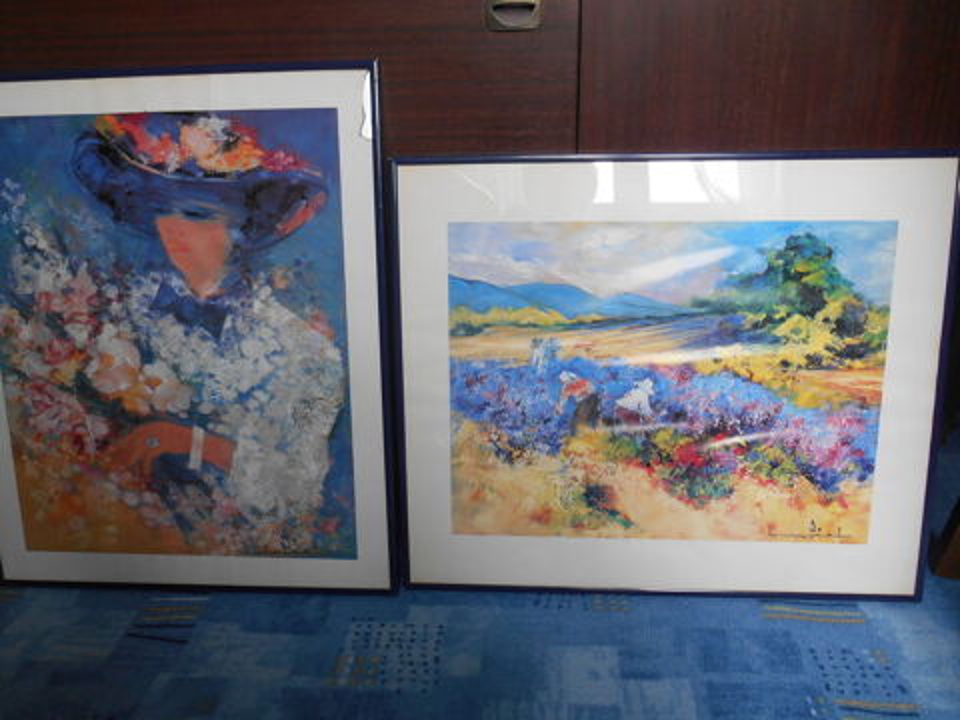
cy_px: 360
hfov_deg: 67.3
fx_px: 721
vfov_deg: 53.1
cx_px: 480
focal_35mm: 26
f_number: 3.4
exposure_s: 1/30
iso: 110
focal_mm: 4.7
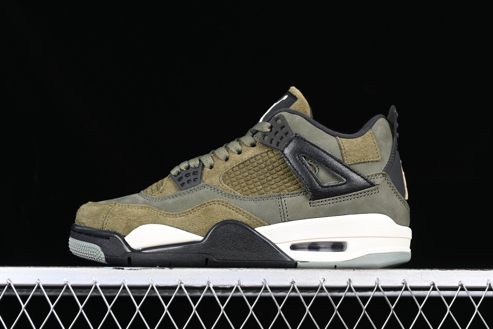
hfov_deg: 26.6
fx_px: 1041
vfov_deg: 18.0
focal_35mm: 76
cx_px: 248
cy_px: 166
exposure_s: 1/60
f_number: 6.3
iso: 160
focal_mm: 50
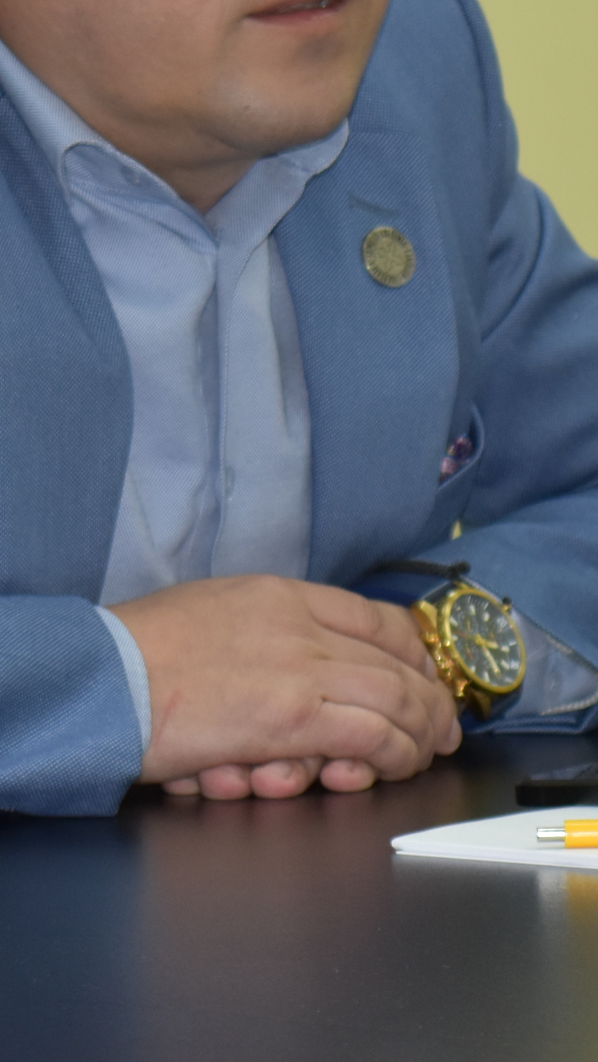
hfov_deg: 5.0
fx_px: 6805
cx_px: 500
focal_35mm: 241
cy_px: 80
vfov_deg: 8.9
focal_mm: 55
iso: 800
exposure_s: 1/125
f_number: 5.6
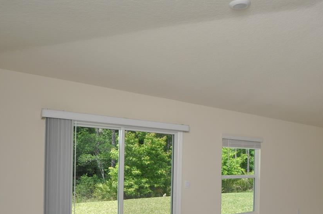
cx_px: 285
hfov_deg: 56.0
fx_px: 260
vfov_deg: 42.9
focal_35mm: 29
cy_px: 169
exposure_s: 1/200
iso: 200
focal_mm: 10
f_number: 7.1
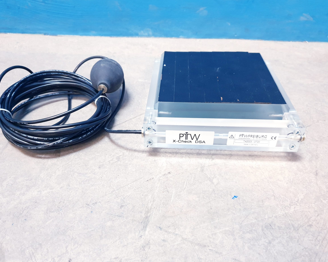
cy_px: 130
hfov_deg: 62.2
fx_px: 272
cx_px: 159
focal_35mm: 28
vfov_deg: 51.5
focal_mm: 4.3
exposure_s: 1/50
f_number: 1.5
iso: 400
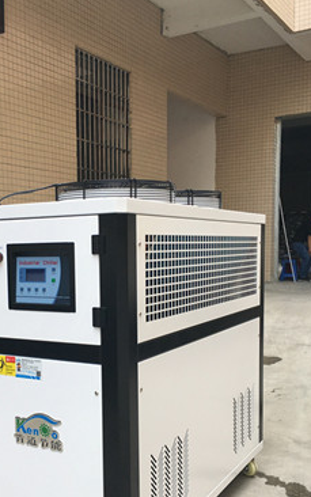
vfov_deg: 46.7
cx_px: 94
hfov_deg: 30.3
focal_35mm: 42
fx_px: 569
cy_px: 315
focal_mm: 4.15
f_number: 2.2
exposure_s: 1/432
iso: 25
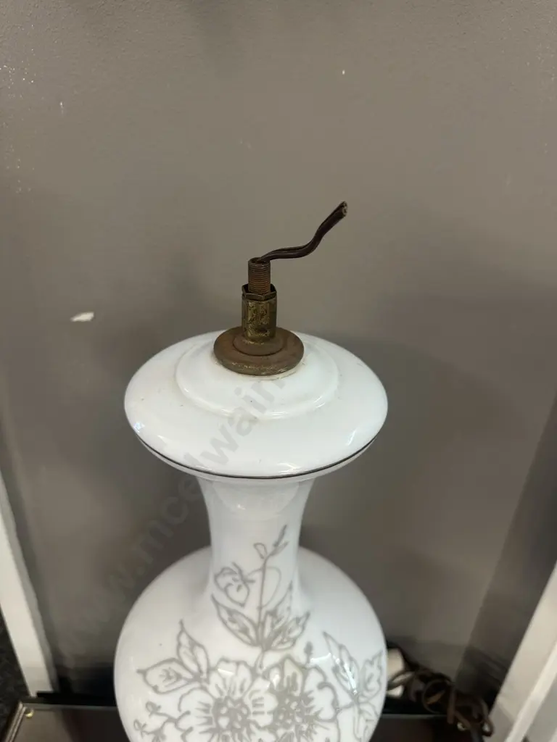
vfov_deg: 71.6
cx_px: 278
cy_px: 371
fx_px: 515
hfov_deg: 56.8
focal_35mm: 24
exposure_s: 1/50
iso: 125
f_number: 1.78
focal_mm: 6.86
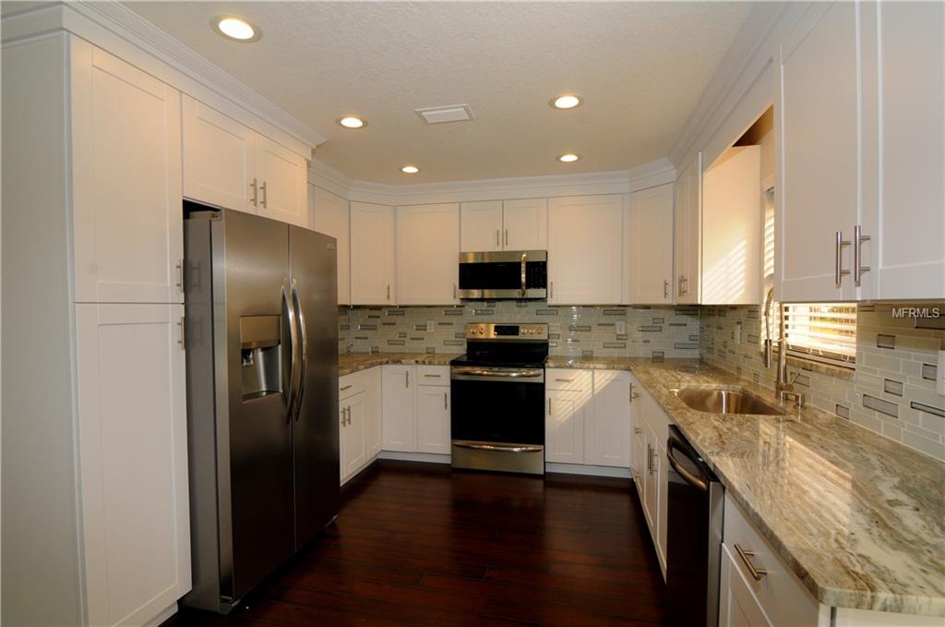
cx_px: 472
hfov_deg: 95.1
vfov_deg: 71.9
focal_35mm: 16
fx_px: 432
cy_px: 314
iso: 400
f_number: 8
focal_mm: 11
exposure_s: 1/40
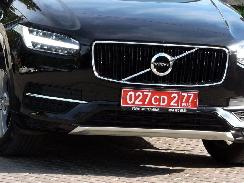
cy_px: 17
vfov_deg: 7.6
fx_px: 1382
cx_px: 122
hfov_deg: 10.1
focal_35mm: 196
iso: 100
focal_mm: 18.8
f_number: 4.8
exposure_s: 1/160
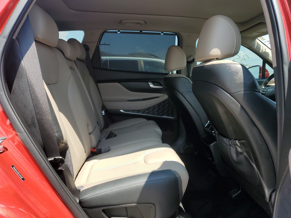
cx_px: 146
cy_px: 109
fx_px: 219
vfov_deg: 53.1
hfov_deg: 67.3
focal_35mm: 26
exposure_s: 1/833
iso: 50
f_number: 1.5
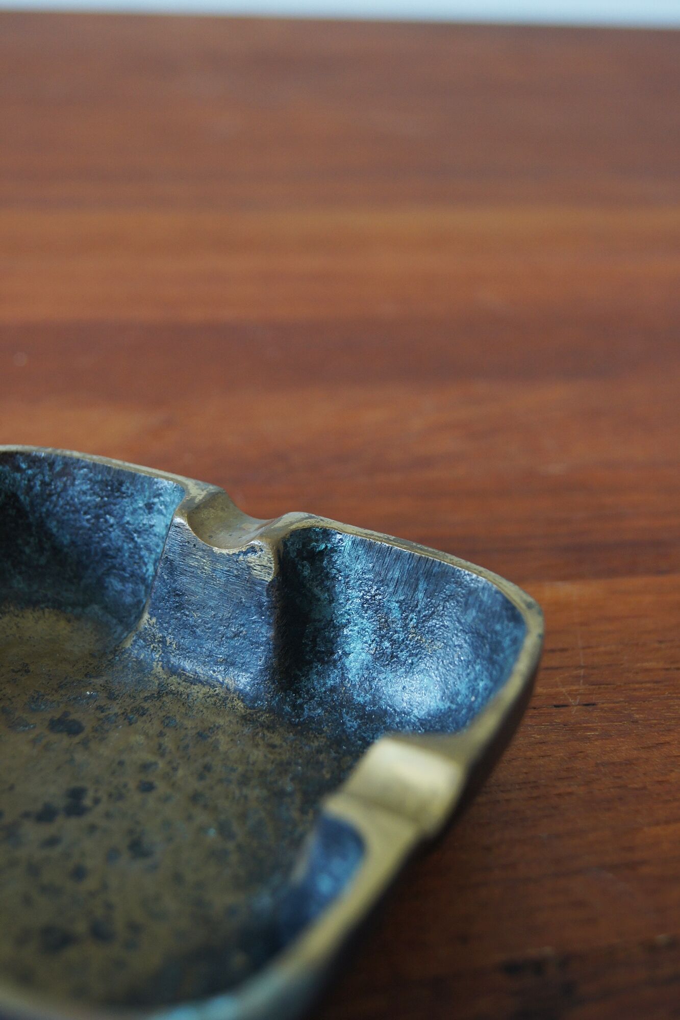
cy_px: 510
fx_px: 1488
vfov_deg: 37.9
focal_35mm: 52
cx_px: 340
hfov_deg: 25.7
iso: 400
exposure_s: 1/40
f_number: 5.6
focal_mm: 35
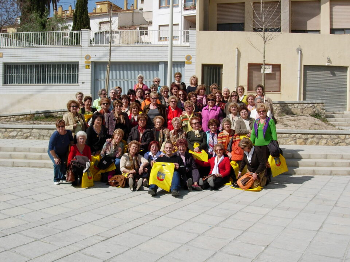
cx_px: 175
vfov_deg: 37.7
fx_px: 384
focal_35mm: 38
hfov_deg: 49.0
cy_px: 131
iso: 79
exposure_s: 1/1085
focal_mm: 7.8
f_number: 4.8
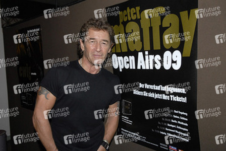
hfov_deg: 55.0
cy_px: 76
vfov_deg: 38.5
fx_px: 217
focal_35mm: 34
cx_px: 113
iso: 800
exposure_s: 1/50
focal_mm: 23
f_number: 5
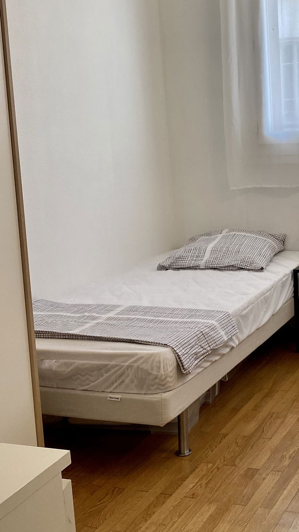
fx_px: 762
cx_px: 283
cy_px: 226
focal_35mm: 54
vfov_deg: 38.4
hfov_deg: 21.6
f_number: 1.8
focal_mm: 4.25
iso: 100
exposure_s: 1/121
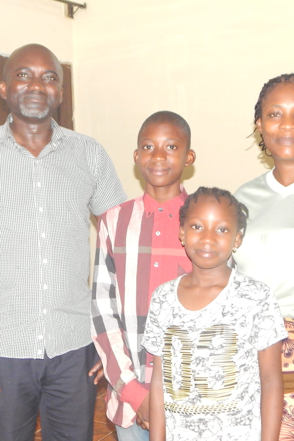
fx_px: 735
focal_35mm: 60
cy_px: 220
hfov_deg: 22.5
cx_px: 93
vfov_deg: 33.4
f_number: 3.6
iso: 720
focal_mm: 7.7
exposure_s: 1/30
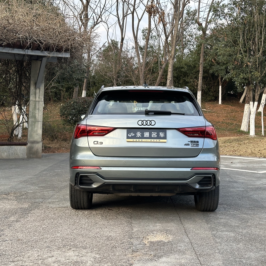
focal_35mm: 57
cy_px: 133
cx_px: 142
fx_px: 496
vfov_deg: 30.0
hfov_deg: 30.0
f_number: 1.78
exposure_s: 1/399
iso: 64
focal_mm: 6.86
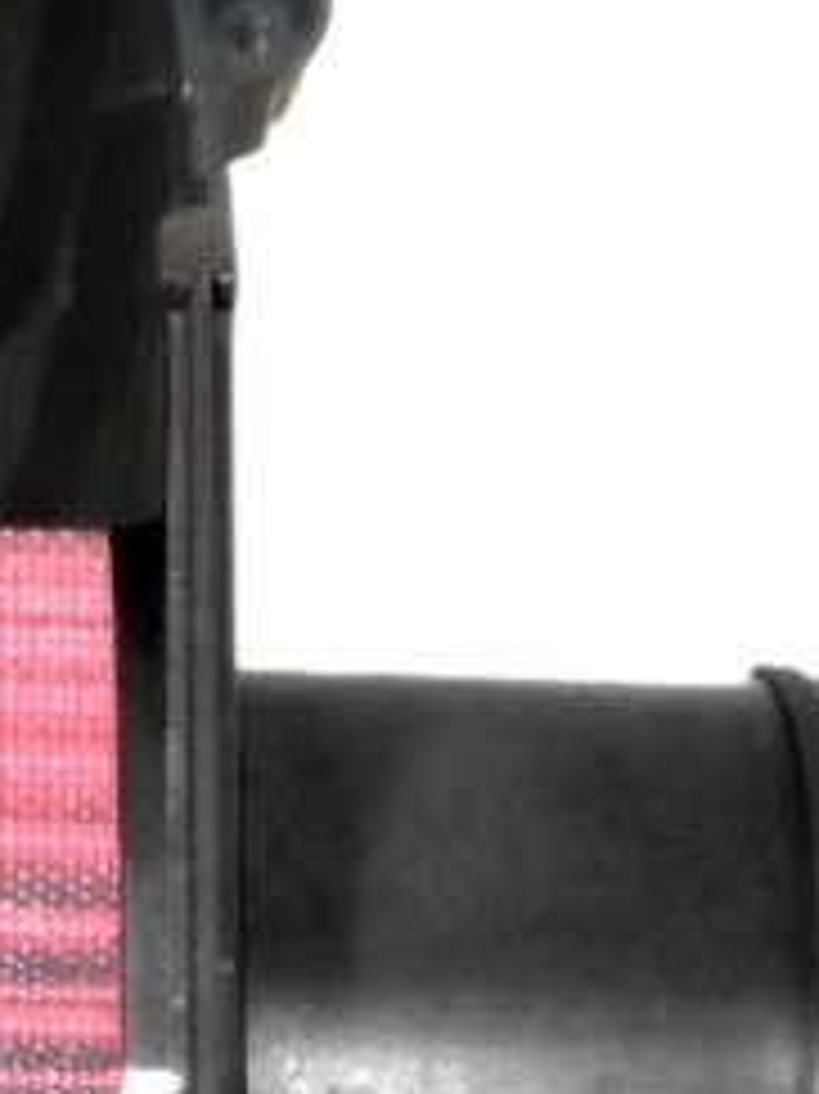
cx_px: -702
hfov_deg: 7.9
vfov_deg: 11.0
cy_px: 344
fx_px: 5683
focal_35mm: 180
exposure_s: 1/30
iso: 400
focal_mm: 7.4
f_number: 3.5
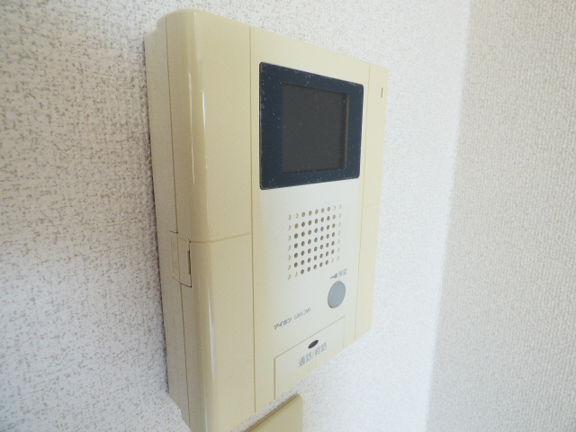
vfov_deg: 66.0
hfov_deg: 81.7
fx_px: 333
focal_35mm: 20
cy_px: 216
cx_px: 288
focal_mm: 3.58
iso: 100
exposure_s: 1/20
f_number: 4
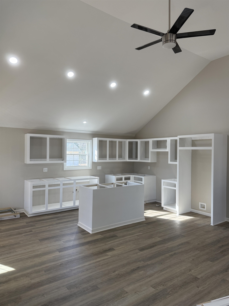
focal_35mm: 24
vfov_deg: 71.6
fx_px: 212
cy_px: 153
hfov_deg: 56.8
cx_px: 114
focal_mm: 6.76
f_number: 1.78
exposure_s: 1/237
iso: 125
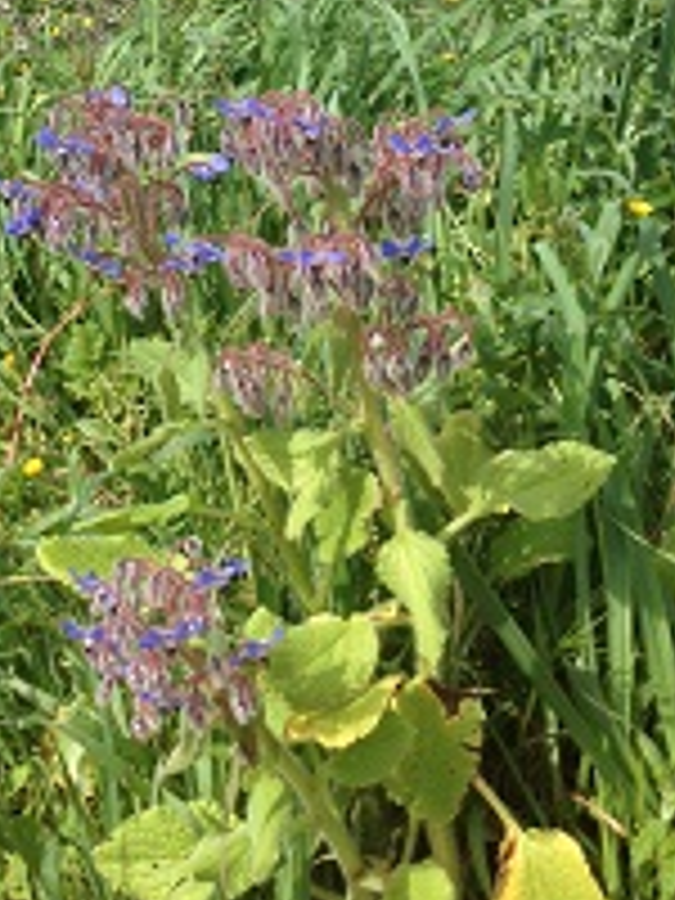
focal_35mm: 70
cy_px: 252
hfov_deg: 21.0
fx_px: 1820
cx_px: 238
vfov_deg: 27.5
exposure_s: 1/1493
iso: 50
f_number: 2.4
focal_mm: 4.28
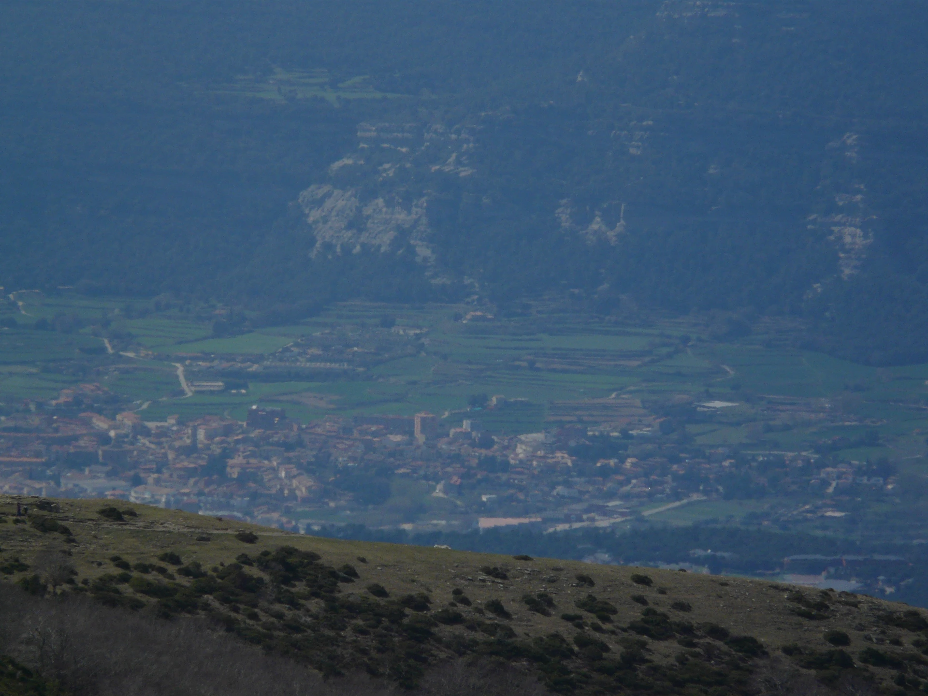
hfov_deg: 3.9
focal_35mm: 504
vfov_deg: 3.0
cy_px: 348
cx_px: 464
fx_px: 13511
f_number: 8
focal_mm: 82.8
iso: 100
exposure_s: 1/500
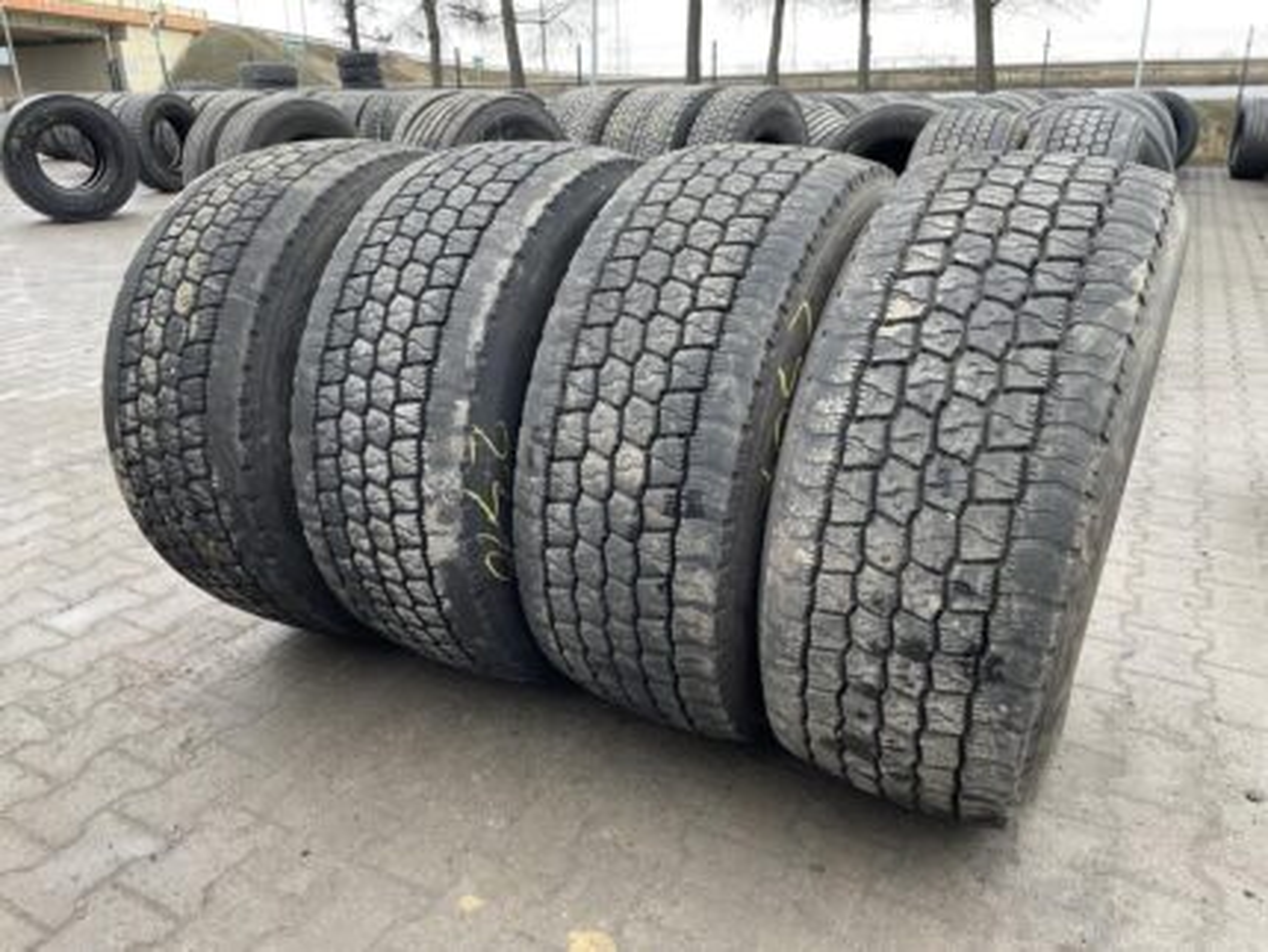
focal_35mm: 26
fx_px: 953
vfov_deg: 53.1
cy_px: 476
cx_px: 634
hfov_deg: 67.3
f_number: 1.6
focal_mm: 4.2
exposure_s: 1/121
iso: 125
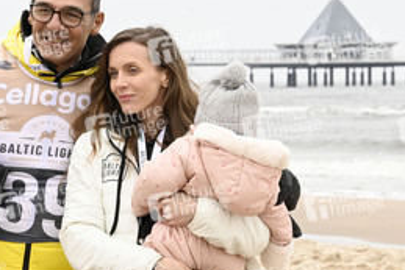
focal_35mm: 235
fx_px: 2645
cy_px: 164
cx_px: 146
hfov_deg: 8.8
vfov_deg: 5.9
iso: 4000
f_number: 16
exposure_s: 1/500
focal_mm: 135
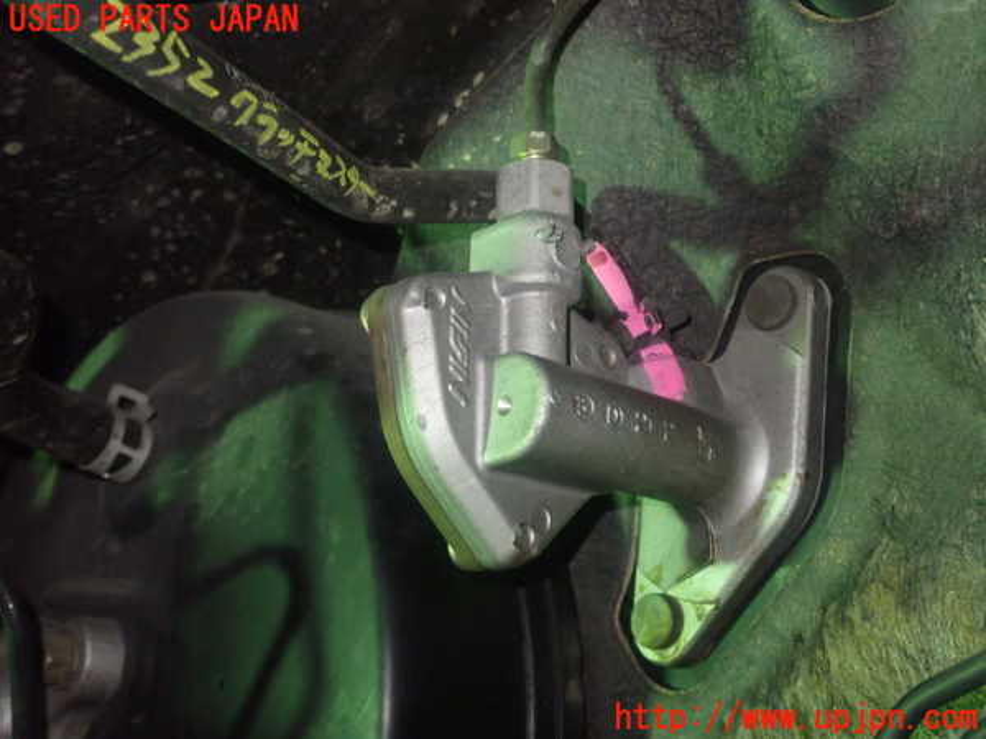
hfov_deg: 42.9
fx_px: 1253
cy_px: 370
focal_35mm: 44
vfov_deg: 32.9
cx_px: 493
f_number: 2.9
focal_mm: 7.84
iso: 800
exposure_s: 1/30
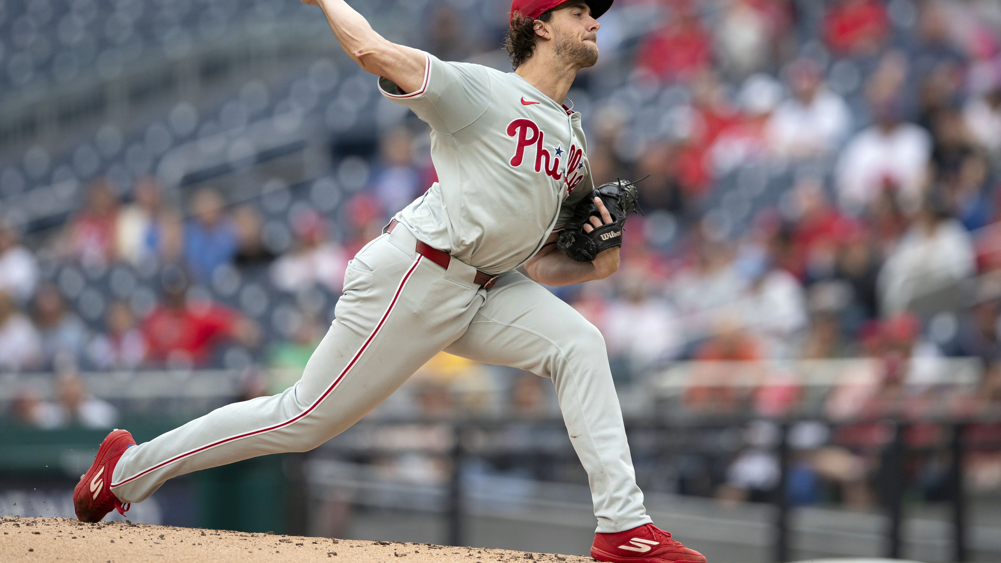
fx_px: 11148
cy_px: 259
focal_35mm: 420
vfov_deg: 2.9
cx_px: 501
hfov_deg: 5.1
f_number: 3.2
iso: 1000
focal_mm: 400
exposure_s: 1/3200
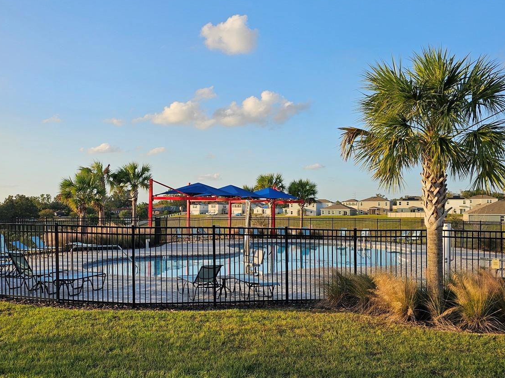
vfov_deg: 42.8
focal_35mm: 33
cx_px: 234
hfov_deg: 55.3
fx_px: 481
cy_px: 215
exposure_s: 1/415
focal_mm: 6.3
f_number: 1.7
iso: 10
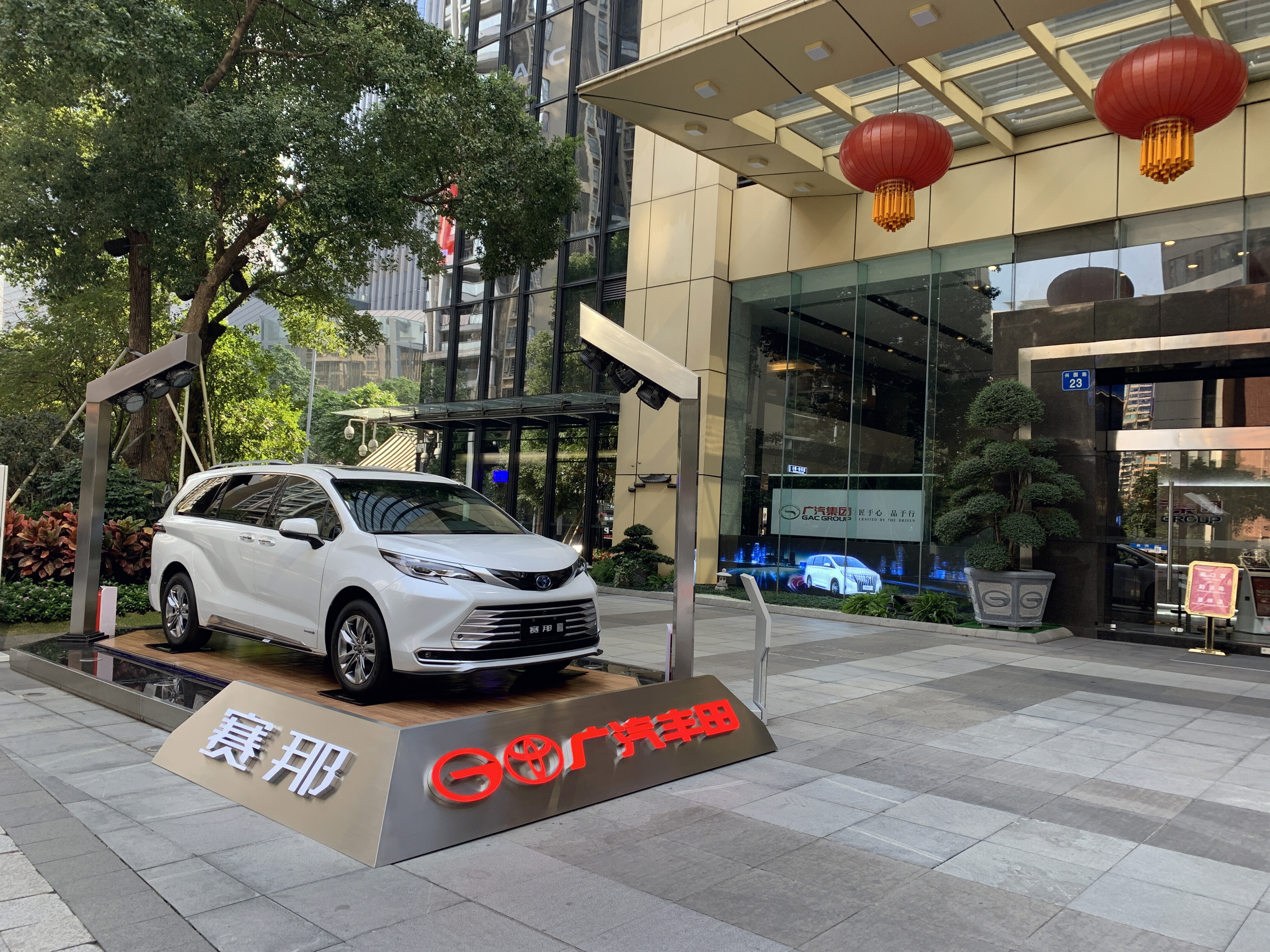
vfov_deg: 53.1
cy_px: 476
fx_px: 954
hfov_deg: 67.3
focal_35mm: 26
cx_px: 635
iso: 25
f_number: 1.8
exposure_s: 1/122
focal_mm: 4.25
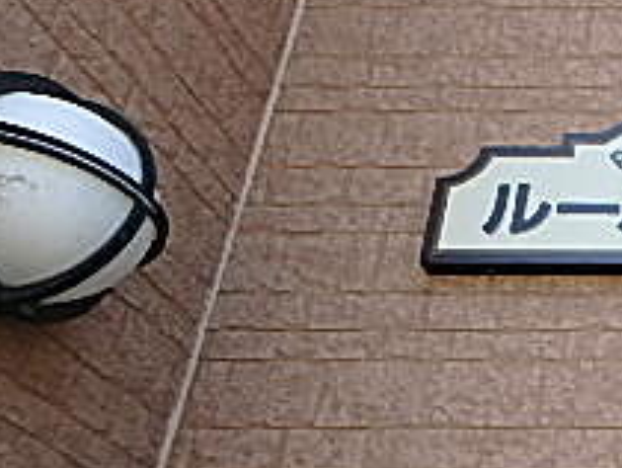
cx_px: 930
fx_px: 1151
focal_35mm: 64
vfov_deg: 22.4
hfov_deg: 24.0
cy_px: 429
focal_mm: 3.7
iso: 125
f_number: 3.5
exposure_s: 1/125
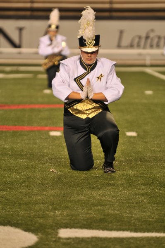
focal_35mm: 300
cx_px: 82
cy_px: 124
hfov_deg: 4.6
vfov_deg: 6.9
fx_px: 2066
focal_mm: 200
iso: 200
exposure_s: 1/80
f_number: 2.8
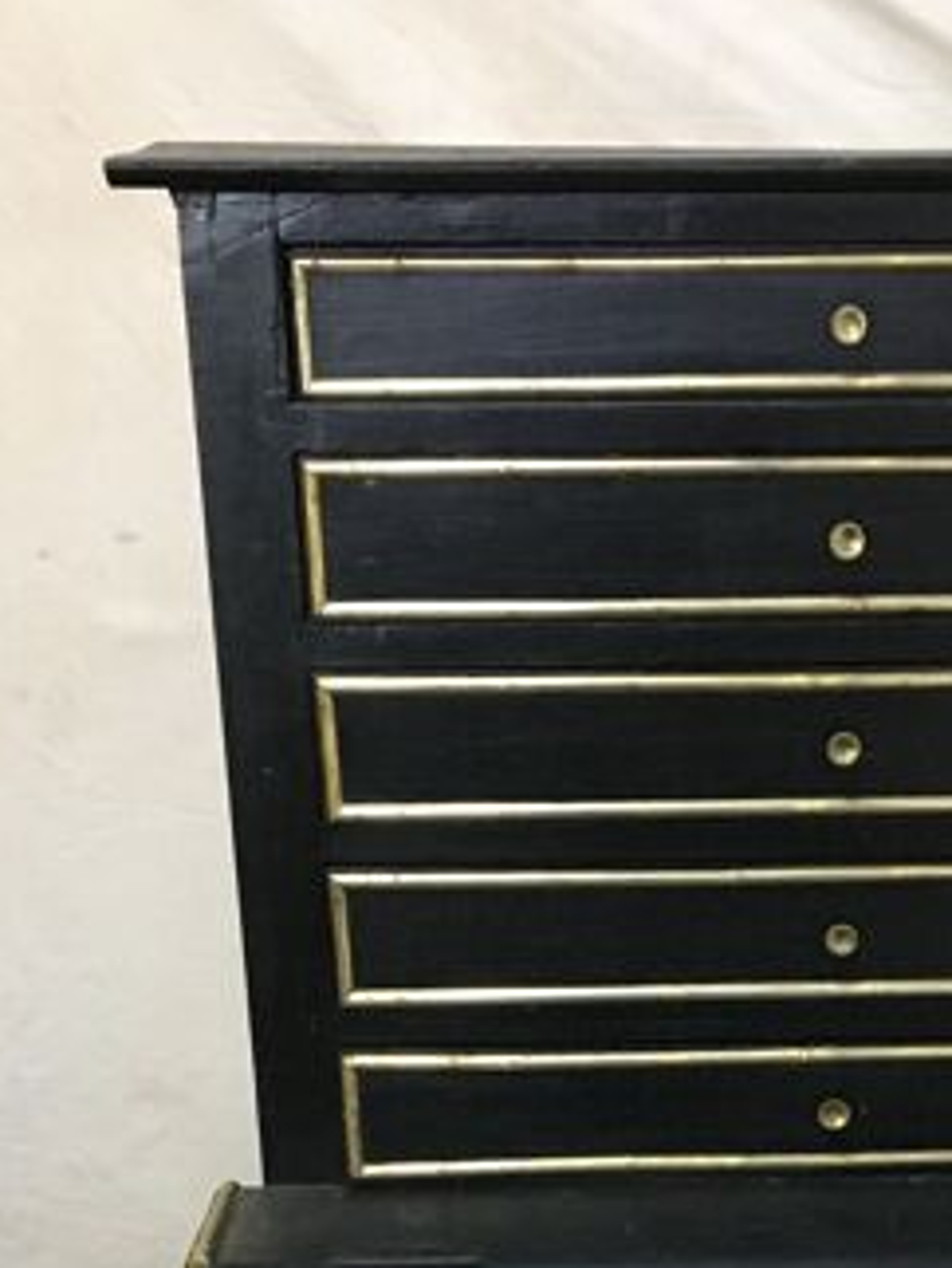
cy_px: 1429
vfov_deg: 24.9
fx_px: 2637
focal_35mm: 72
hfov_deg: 20.2
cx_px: 767
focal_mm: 4.15
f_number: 2.2
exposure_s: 1/25
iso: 200
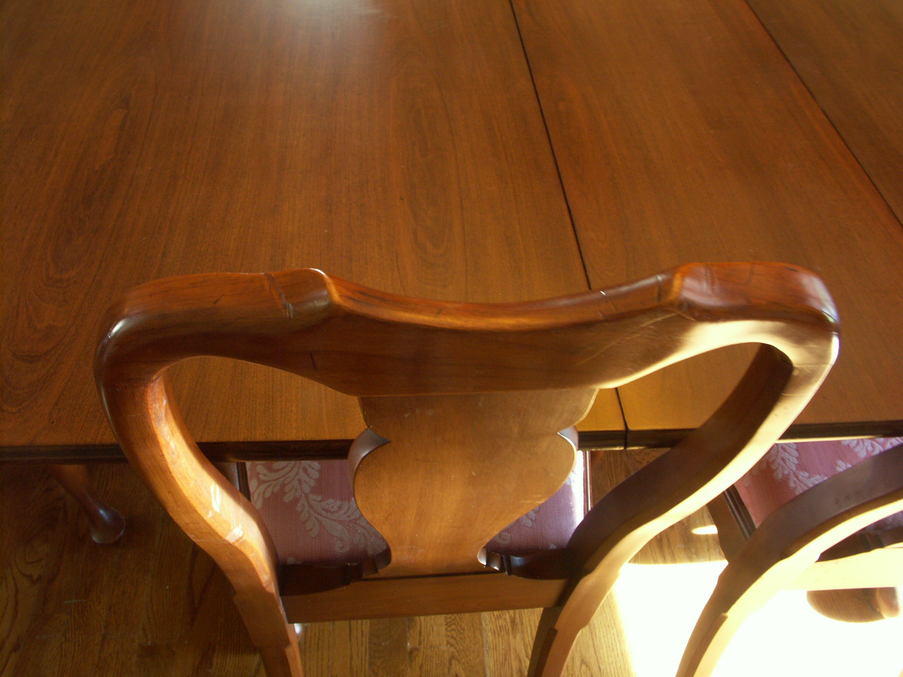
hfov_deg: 63.4
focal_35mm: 28
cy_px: 338
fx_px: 730
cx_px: 452
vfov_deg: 49.7
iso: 100
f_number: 7.1
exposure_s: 1/4
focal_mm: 7.32
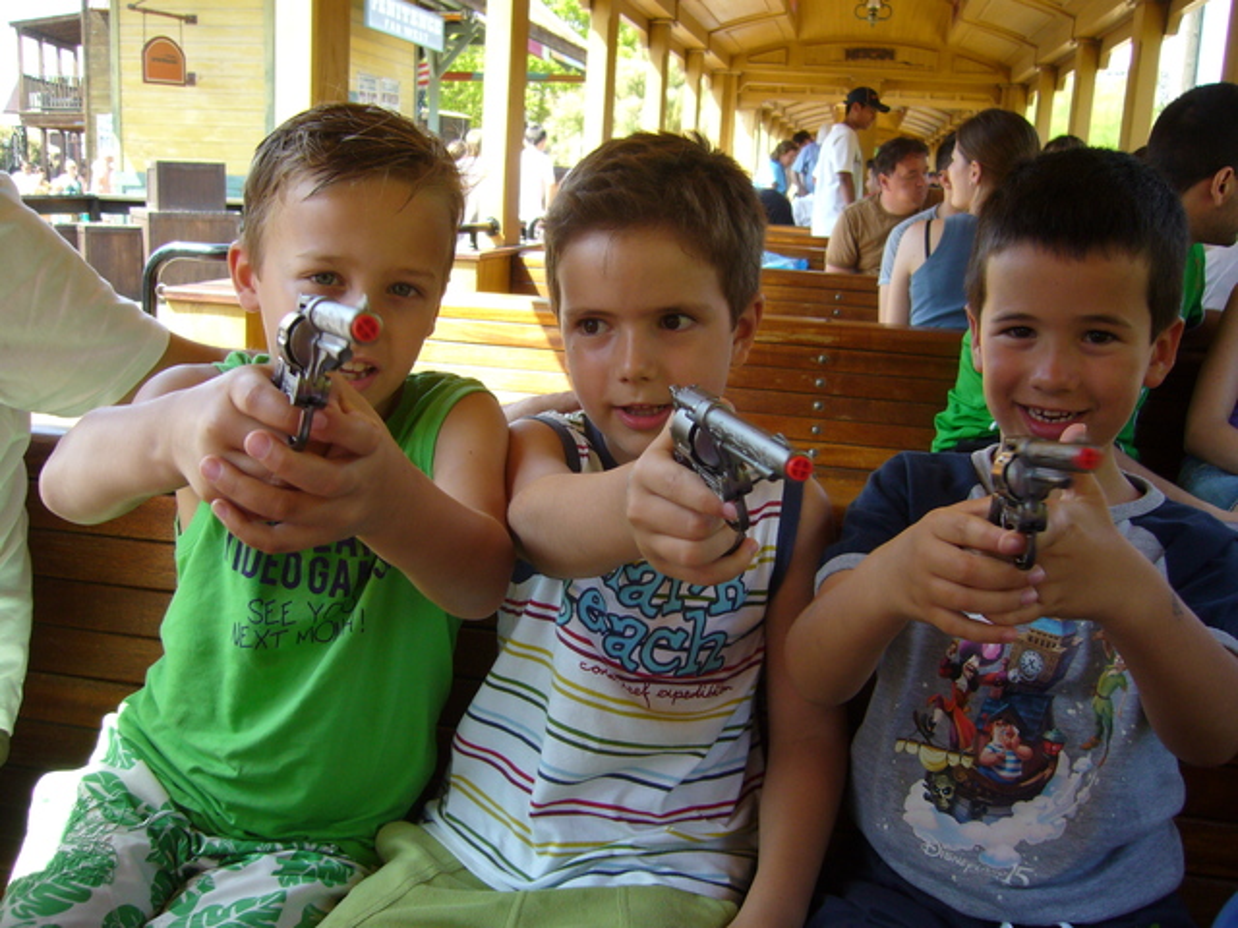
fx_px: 1252
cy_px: 464
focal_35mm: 35
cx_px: 619
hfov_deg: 52.6
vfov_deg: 40.7
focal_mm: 5.8
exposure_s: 1/160
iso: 100
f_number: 2.8
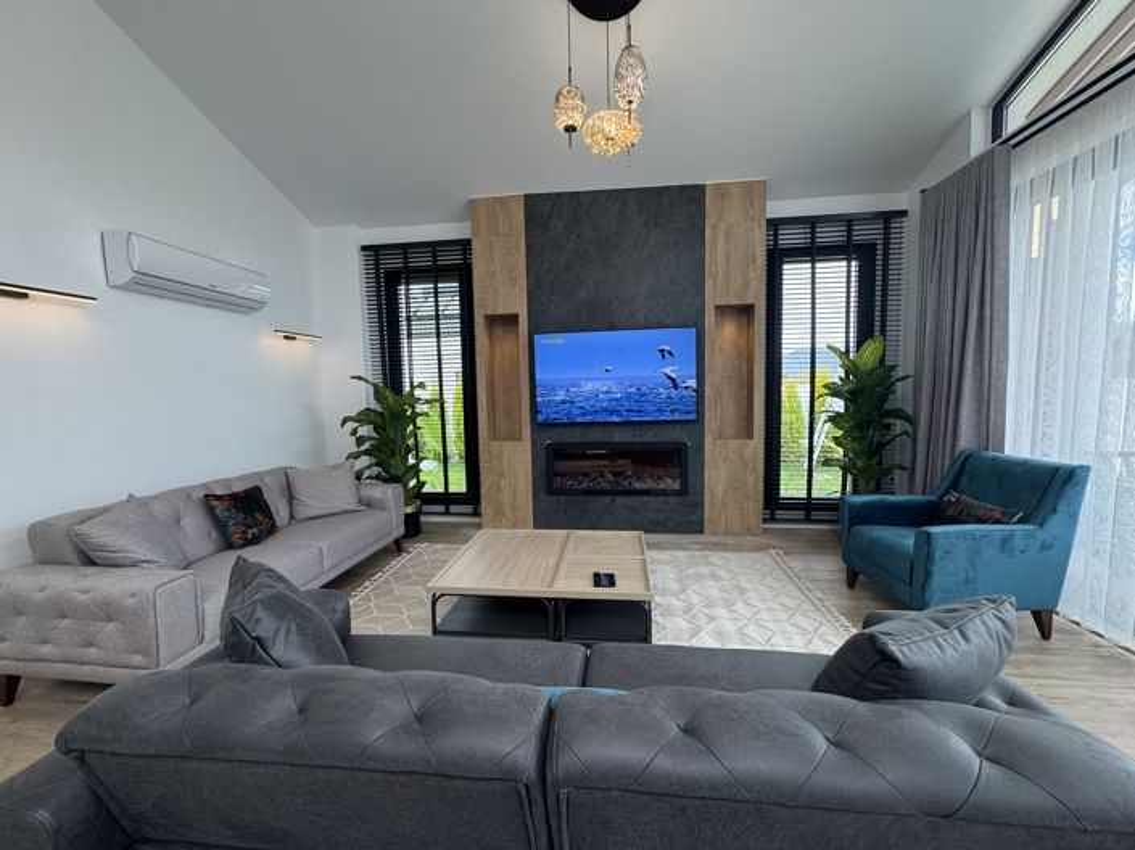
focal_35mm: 14
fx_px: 459
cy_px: 425
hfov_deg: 102.1
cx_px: 568
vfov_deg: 85.6
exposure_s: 1/100
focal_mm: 2.22
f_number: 2.2
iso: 80
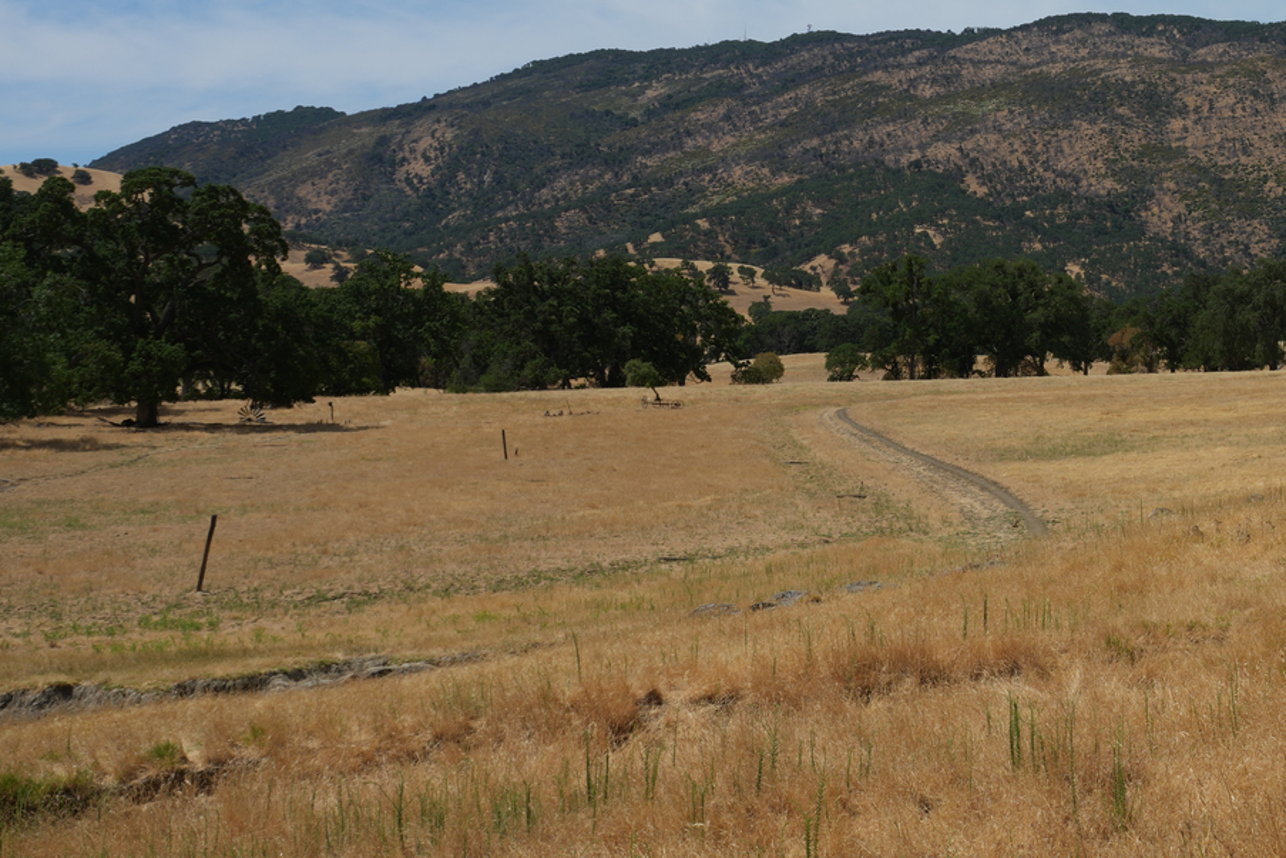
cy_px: 175
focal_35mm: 67
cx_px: 1417
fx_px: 2393
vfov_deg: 20.1
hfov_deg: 27.5
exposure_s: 1/160
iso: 100
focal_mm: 28
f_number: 14
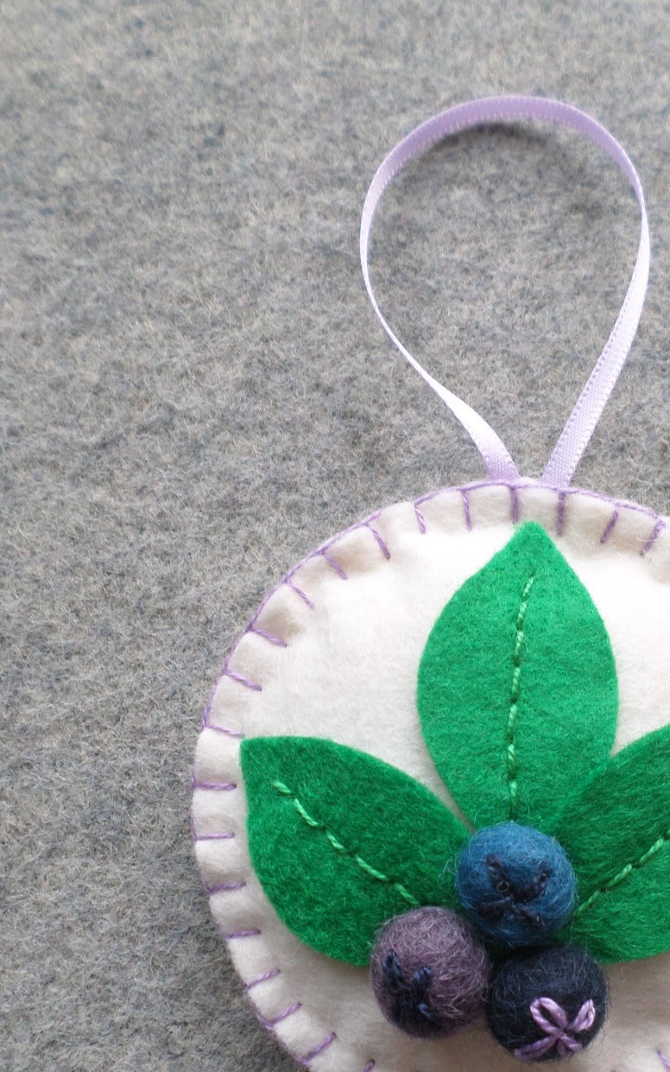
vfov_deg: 47.6
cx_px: 539
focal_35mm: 41
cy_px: 692
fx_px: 1197
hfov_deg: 30.5
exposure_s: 1/30
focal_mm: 4.5
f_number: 2.5
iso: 80
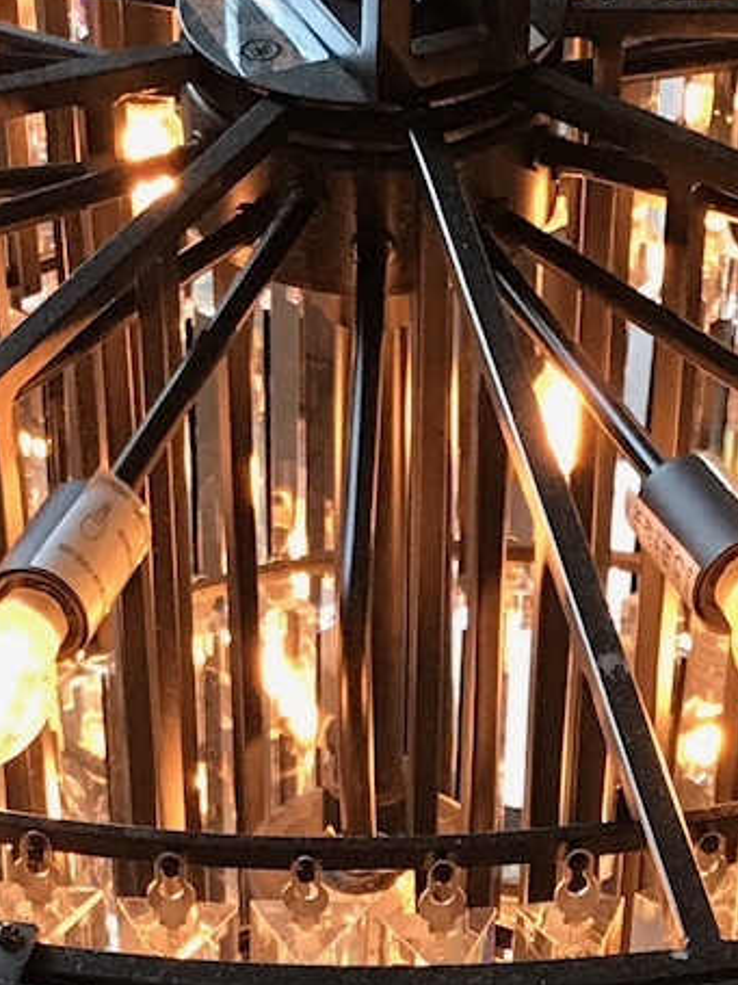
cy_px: 1305
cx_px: 340
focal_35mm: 126
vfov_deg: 14.9
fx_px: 3583
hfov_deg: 11.8
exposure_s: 1/20
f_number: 1.8
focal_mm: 3.99
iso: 40
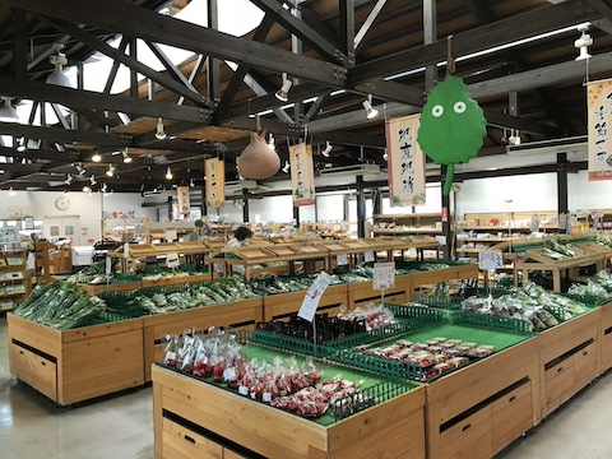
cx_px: 306
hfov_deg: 63.4
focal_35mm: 28
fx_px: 495
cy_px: 230
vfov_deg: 49.7
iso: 25
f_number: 1.8
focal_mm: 3.99
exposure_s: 1/30
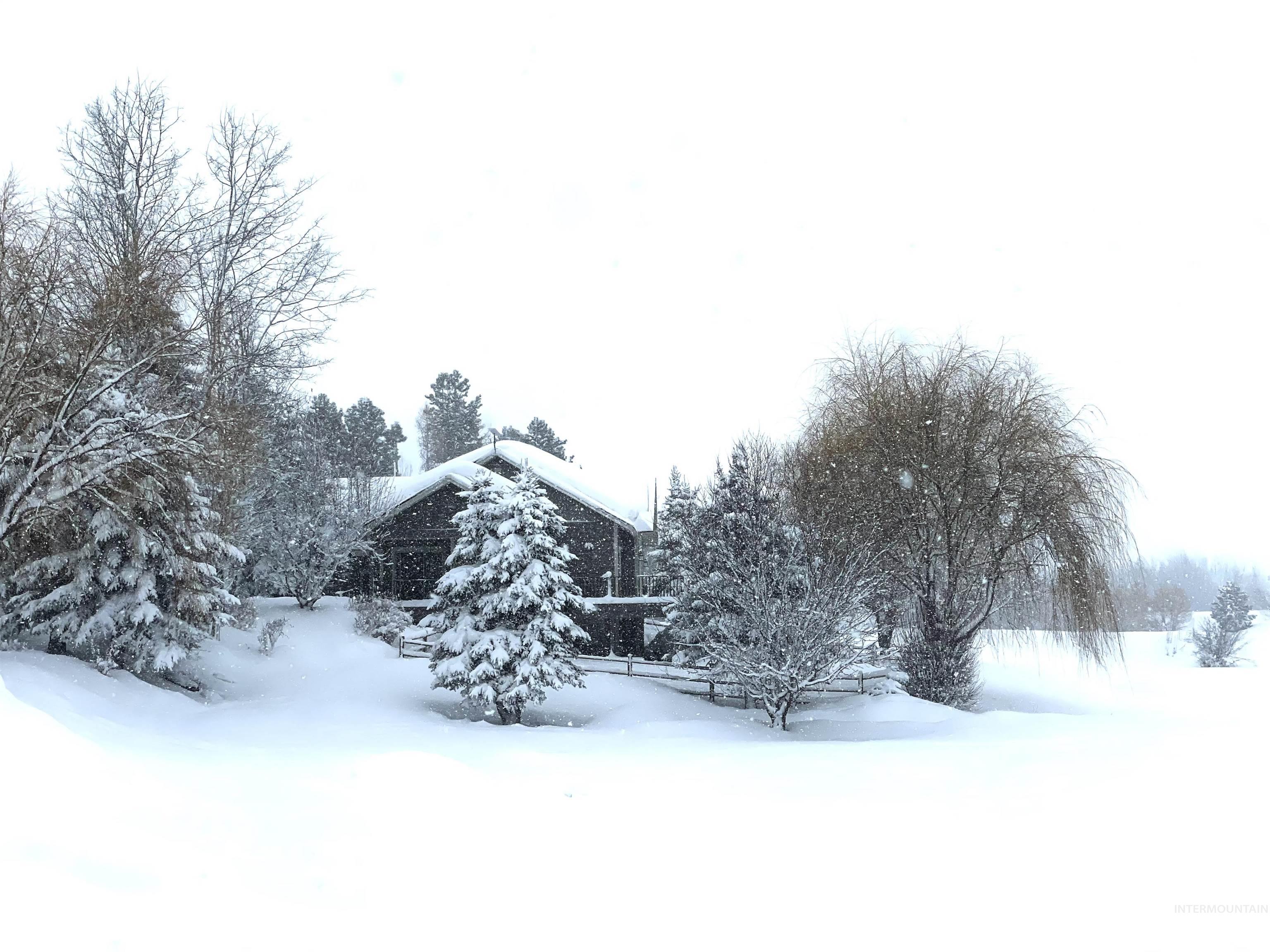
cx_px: 635
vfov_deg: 28.0
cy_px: 476
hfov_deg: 36.8
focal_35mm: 52
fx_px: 1908
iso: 25
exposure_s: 1/3425
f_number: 2
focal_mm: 6
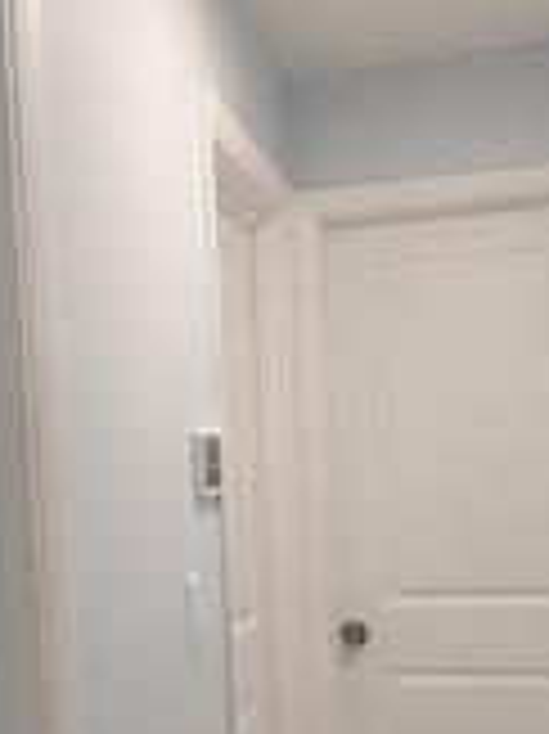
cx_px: 189
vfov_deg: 38.6
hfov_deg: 30.0
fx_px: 1016
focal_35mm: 48
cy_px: 554
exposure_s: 1/70.6
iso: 232
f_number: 2.2
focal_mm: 1.54
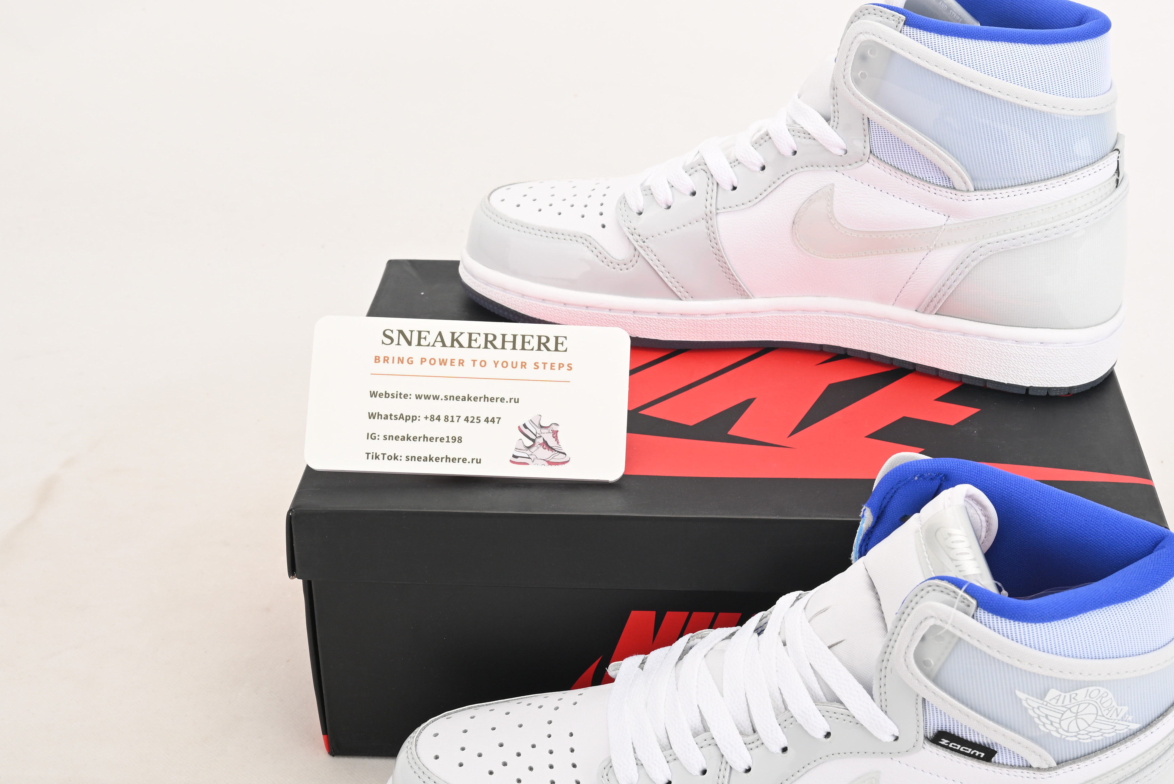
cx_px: 748
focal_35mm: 59
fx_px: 1925
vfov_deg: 23.0
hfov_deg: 33.7
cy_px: 450
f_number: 11
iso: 100
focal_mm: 38
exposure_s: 1/200
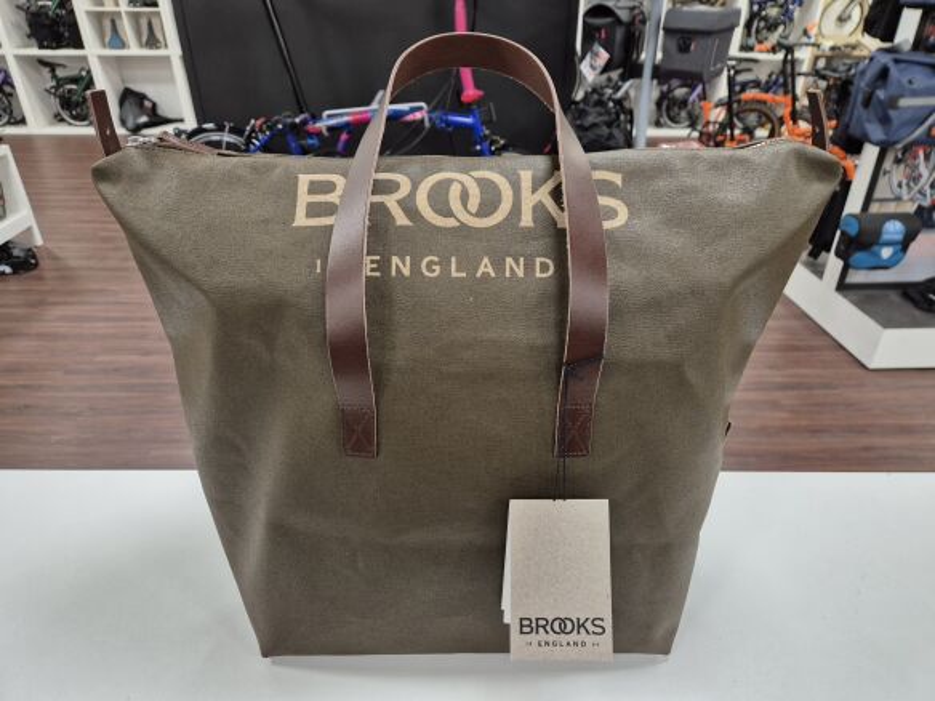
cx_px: 468
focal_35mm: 23
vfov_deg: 58.9
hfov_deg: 73.9
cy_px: 350
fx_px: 621
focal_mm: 5.4
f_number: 1.8
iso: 200
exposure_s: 1/100
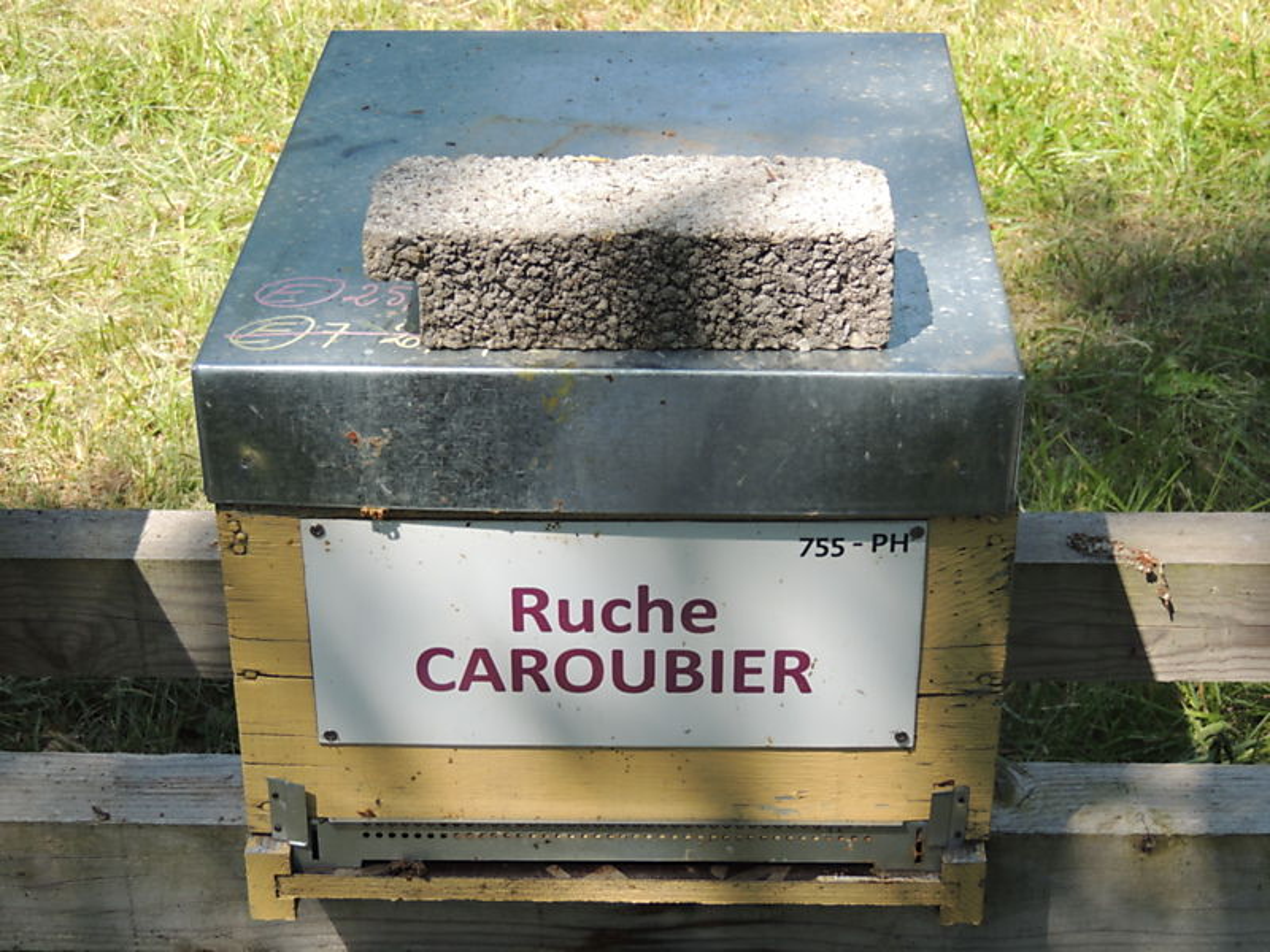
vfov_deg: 21.0
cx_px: 635
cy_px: 476
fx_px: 2568
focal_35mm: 70
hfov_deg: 27.8
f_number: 3.9
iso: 100
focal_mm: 12.4
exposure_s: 1/320
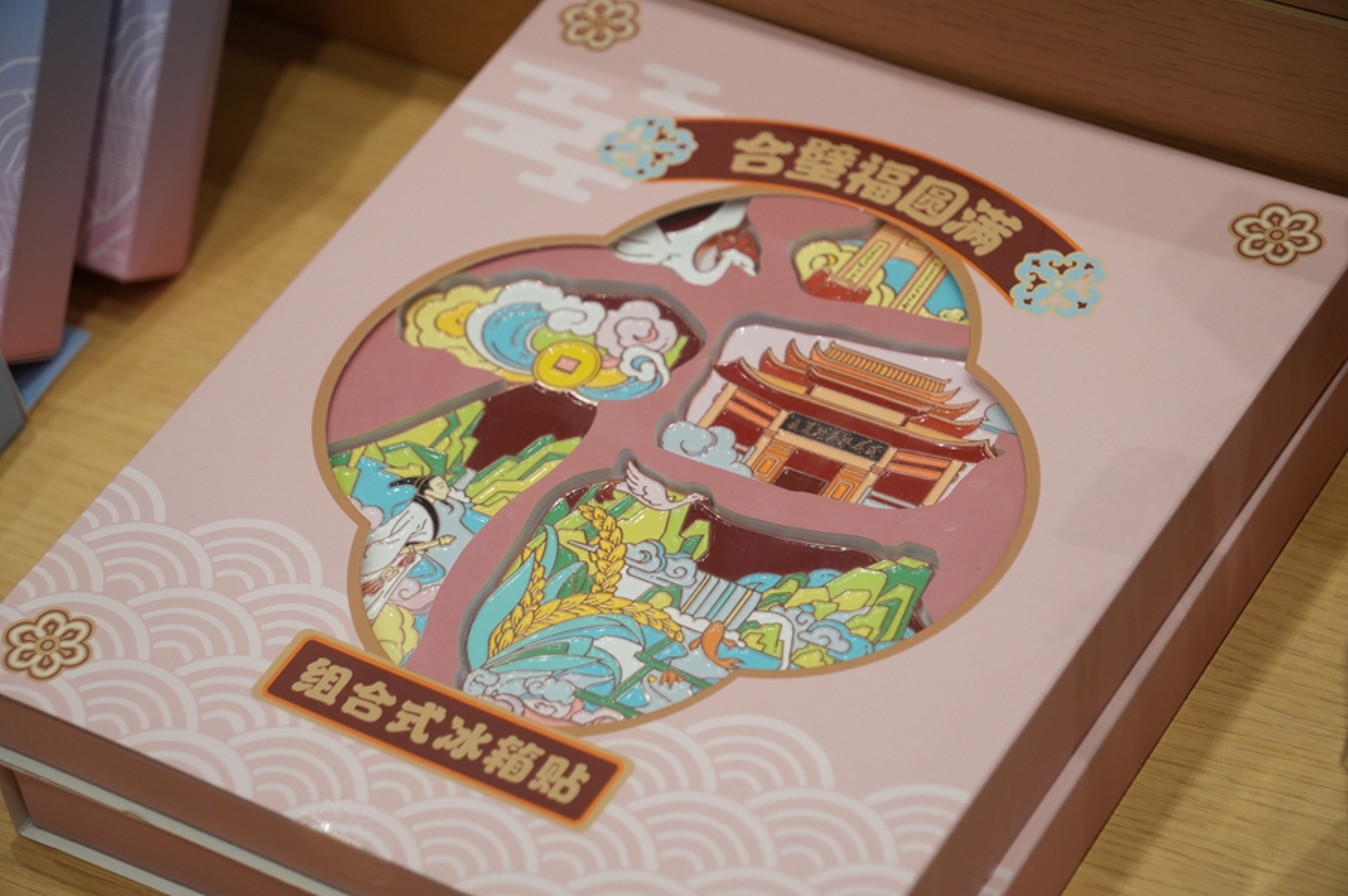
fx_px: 4040
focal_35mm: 108
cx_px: 674
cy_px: 448
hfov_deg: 18.9
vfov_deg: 12.7
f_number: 4.5
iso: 640
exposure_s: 1/200
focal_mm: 72
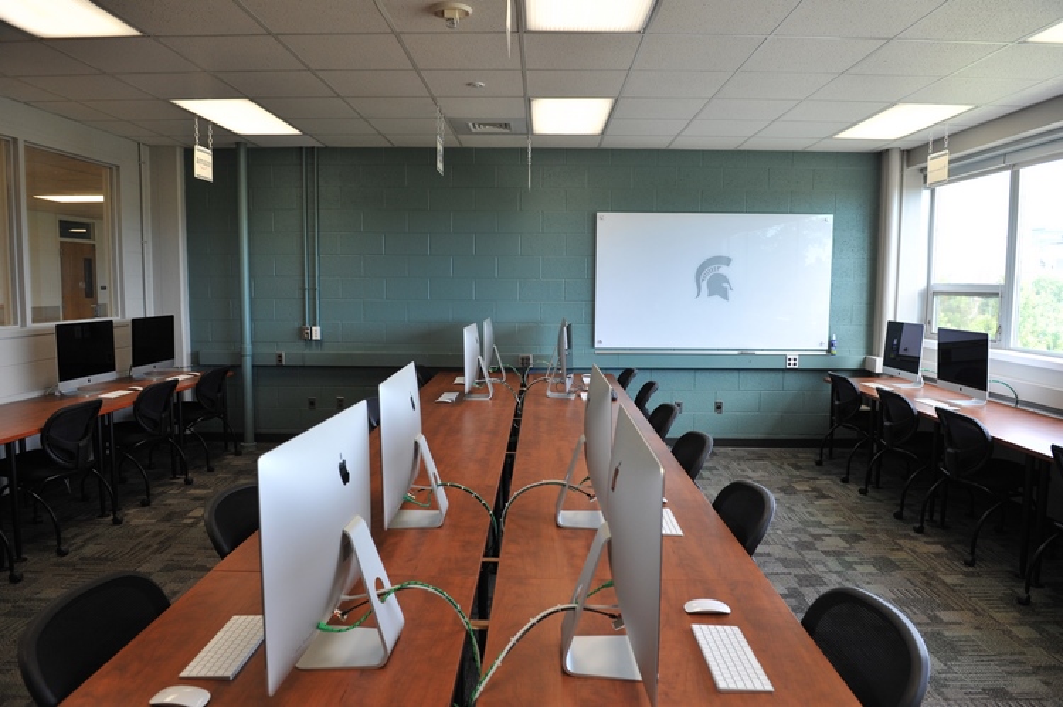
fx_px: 708
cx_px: 532
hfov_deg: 73.8
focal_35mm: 24
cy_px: 354
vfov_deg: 53.1
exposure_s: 1/125
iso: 1000
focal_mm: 24
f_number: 5.6
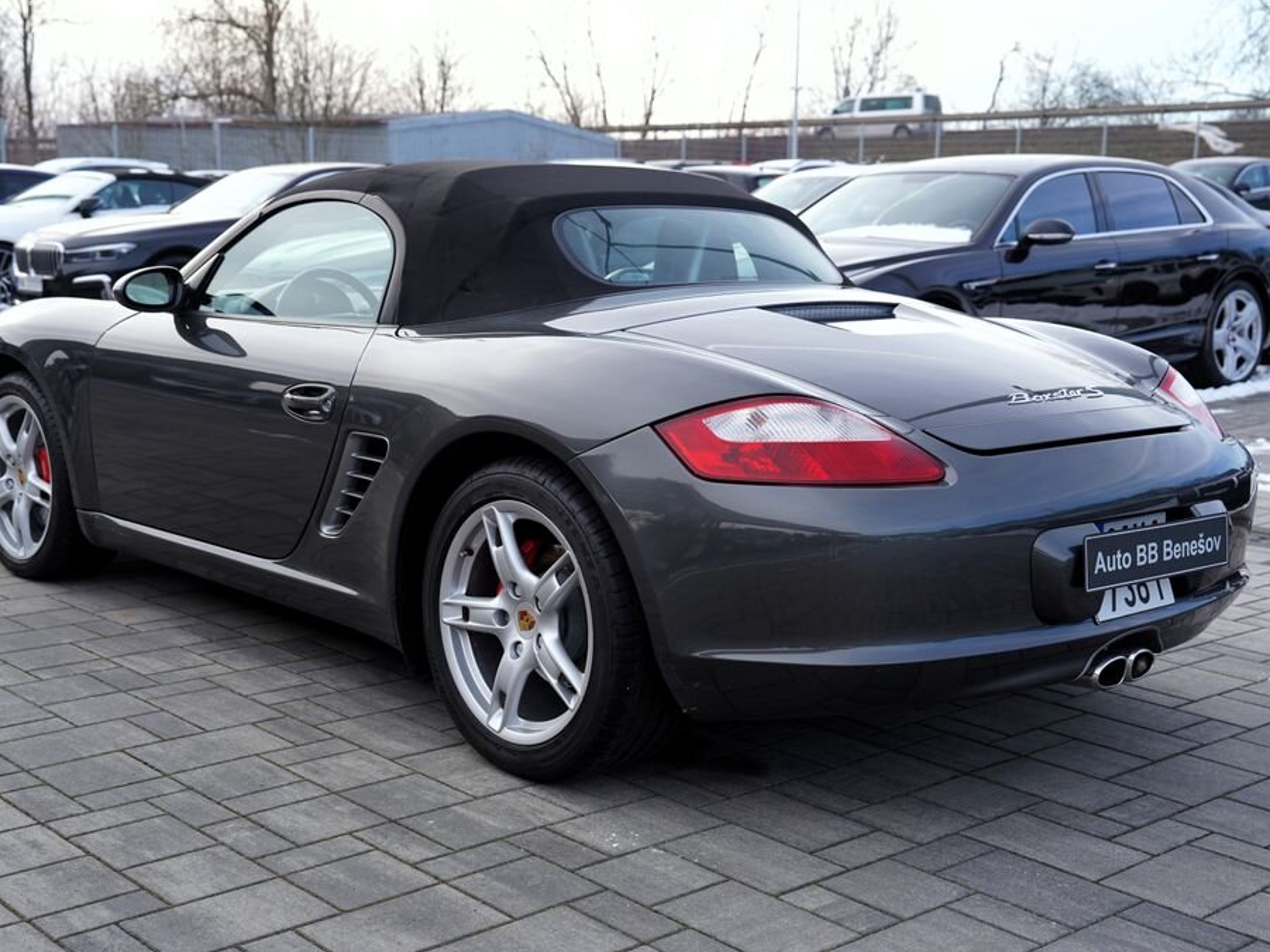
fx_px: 1725
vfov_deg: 30.9
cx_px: 631
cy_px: 475
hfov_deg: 40.4
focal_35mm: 47
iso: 100
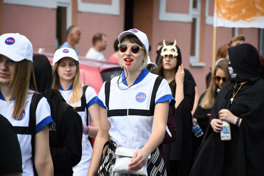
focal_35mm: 210
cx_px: 132
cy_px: 88
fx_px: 1540
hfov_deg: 9.8
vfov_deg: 6.5
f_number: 5.6
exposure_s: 1/2500
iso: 1250
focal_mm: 140
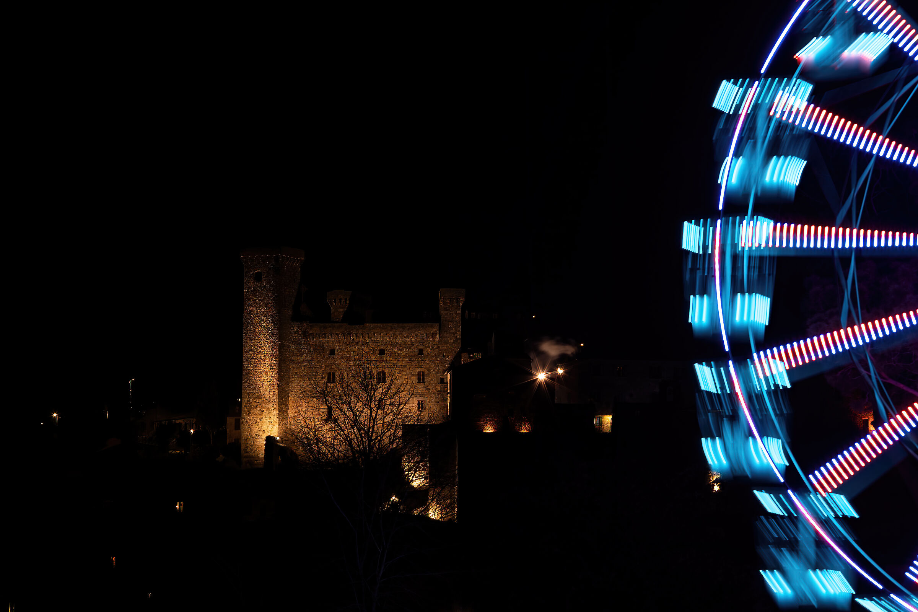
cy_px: 306
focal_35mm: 180
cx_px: 459
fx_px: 4590
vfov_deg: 7.6
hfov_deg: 11.4
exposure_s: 1.3
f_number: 10
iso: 125
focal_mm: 180
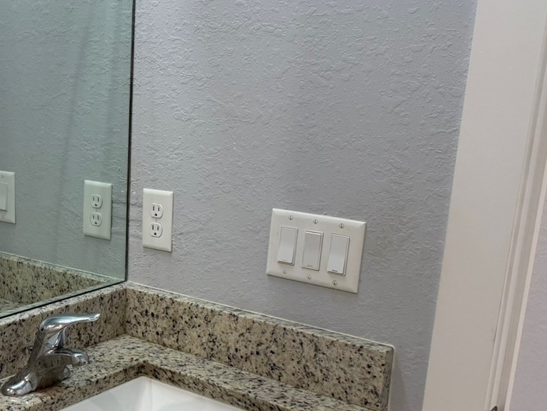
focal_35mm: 50
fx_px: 790
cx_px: 65
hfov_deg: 36.1
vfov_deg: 28.8
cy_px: 288
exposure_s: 1/117
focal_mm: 6.76
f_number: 1.78
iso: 200
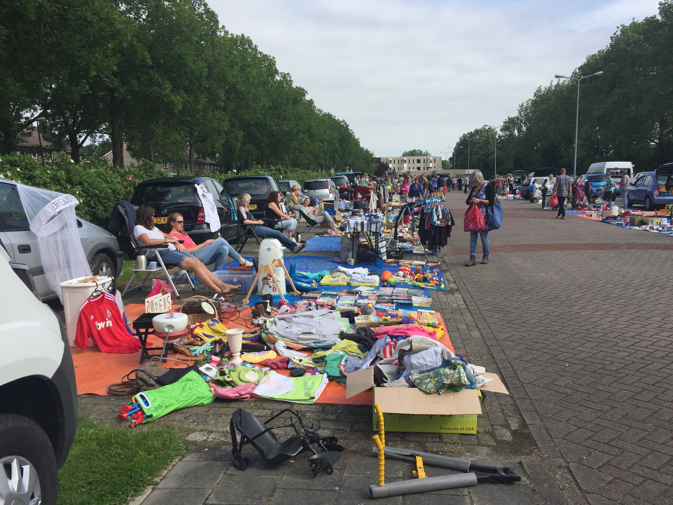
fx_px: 564
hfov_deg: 61.7
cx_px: 336
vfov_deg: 48.2
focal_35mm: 29
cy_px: 252
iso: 32
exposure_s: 1/1883
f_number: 2.2
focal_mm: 4.15
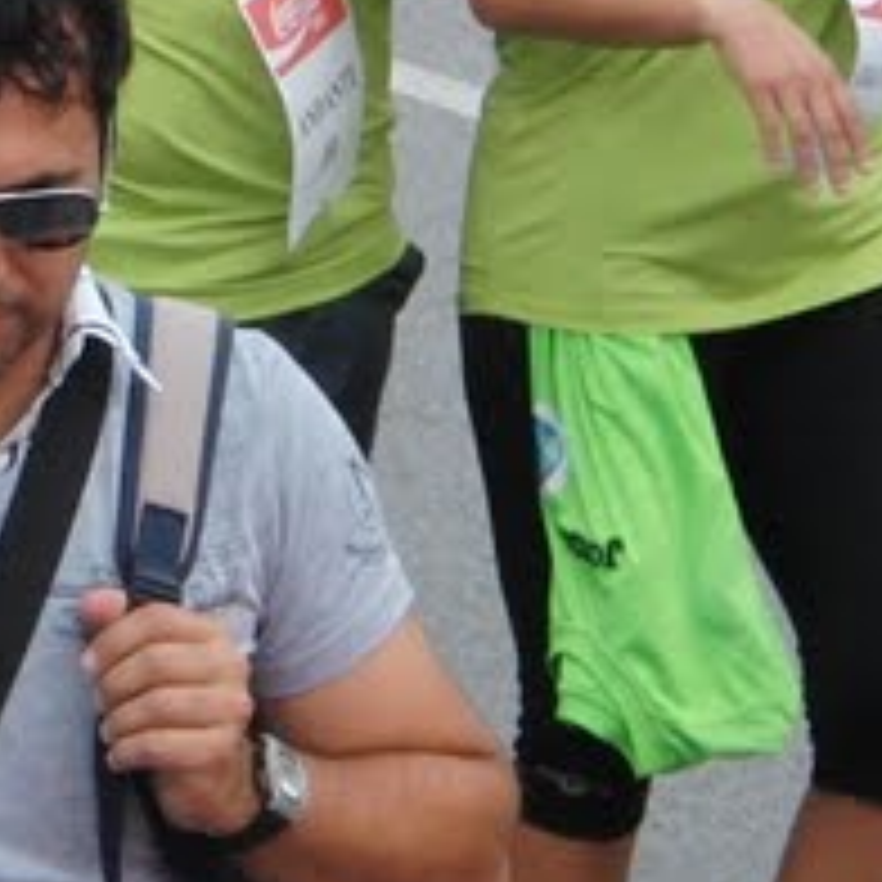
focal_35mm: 592
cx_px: 711
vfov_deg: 2.9
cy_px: -716
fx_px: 17065
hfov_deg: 3.0
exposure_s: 1/320
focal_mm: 22.6
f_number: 4.2
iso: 100
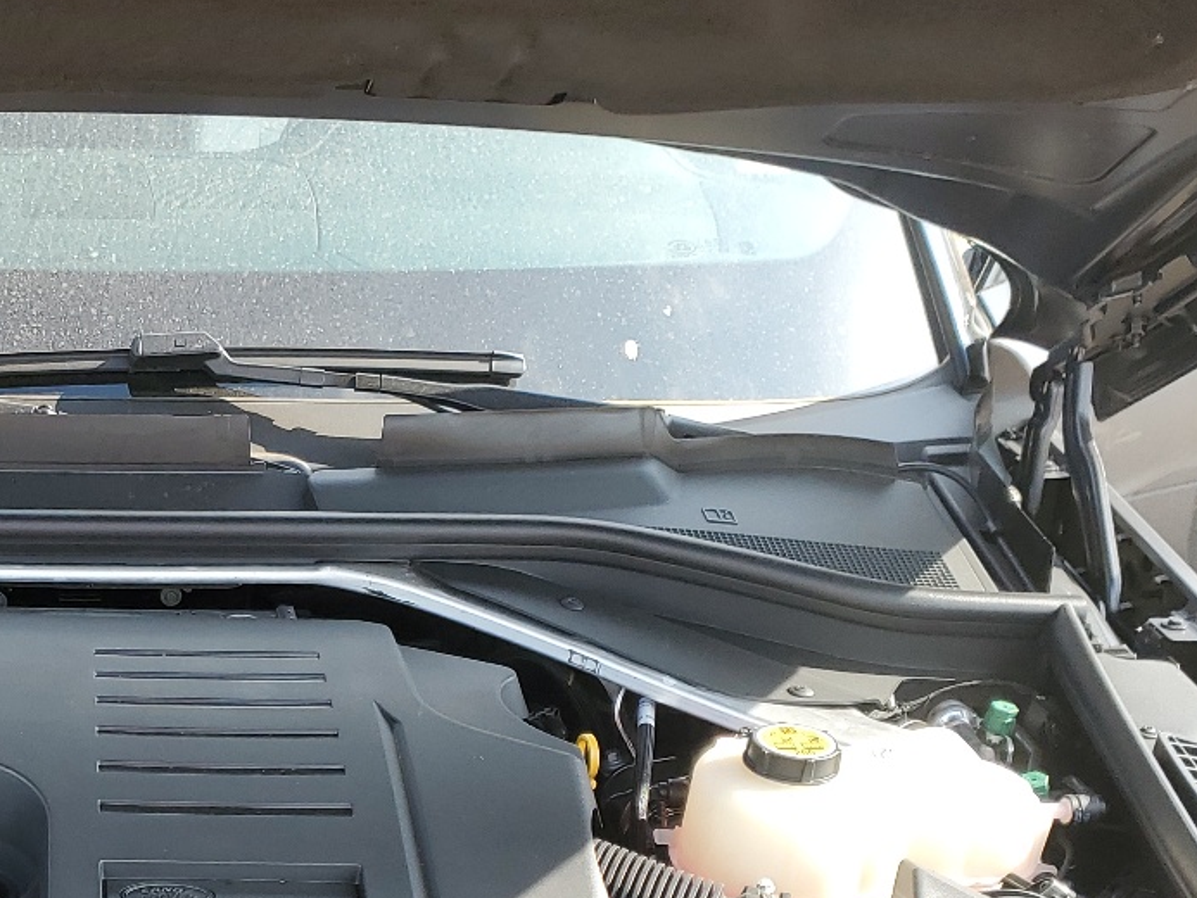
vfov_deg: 23.5
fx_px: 2075
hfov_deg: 30.5
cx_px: 79
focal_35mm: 60
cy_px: 879
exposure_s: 1/556
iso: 50
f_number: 1.5
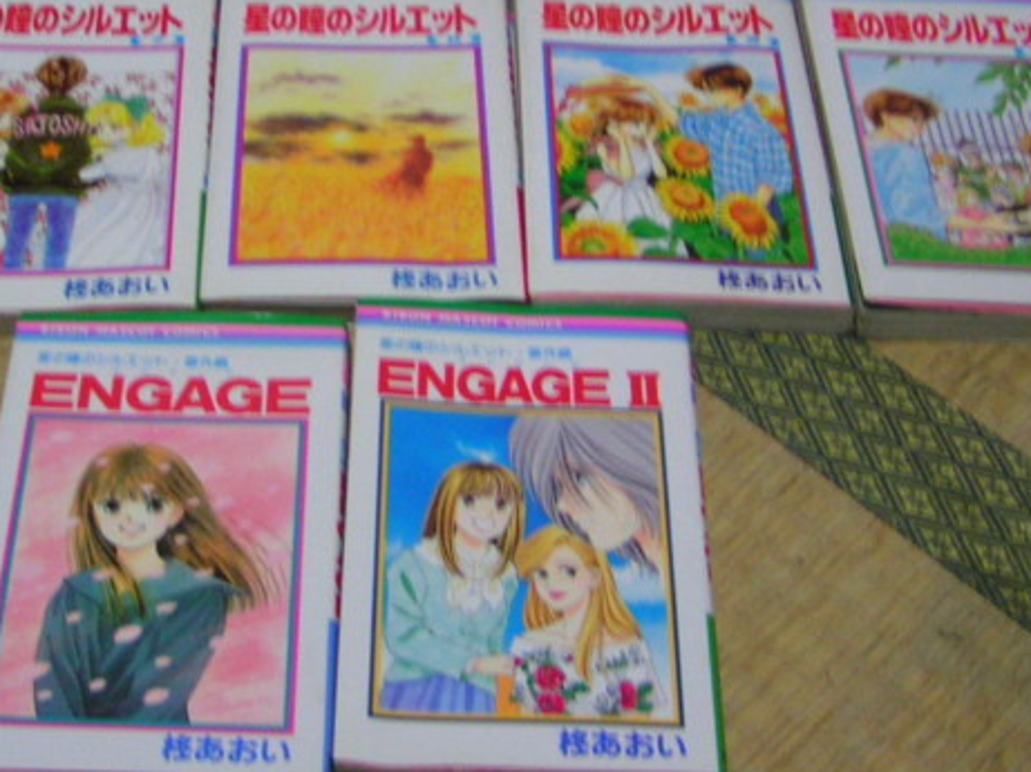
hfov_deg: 29.2
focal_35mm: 66
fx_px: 1964
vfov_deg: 22.0
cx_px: 322
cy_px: 179
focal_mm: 5.8
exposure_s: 1/15
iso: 200
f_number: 2.8
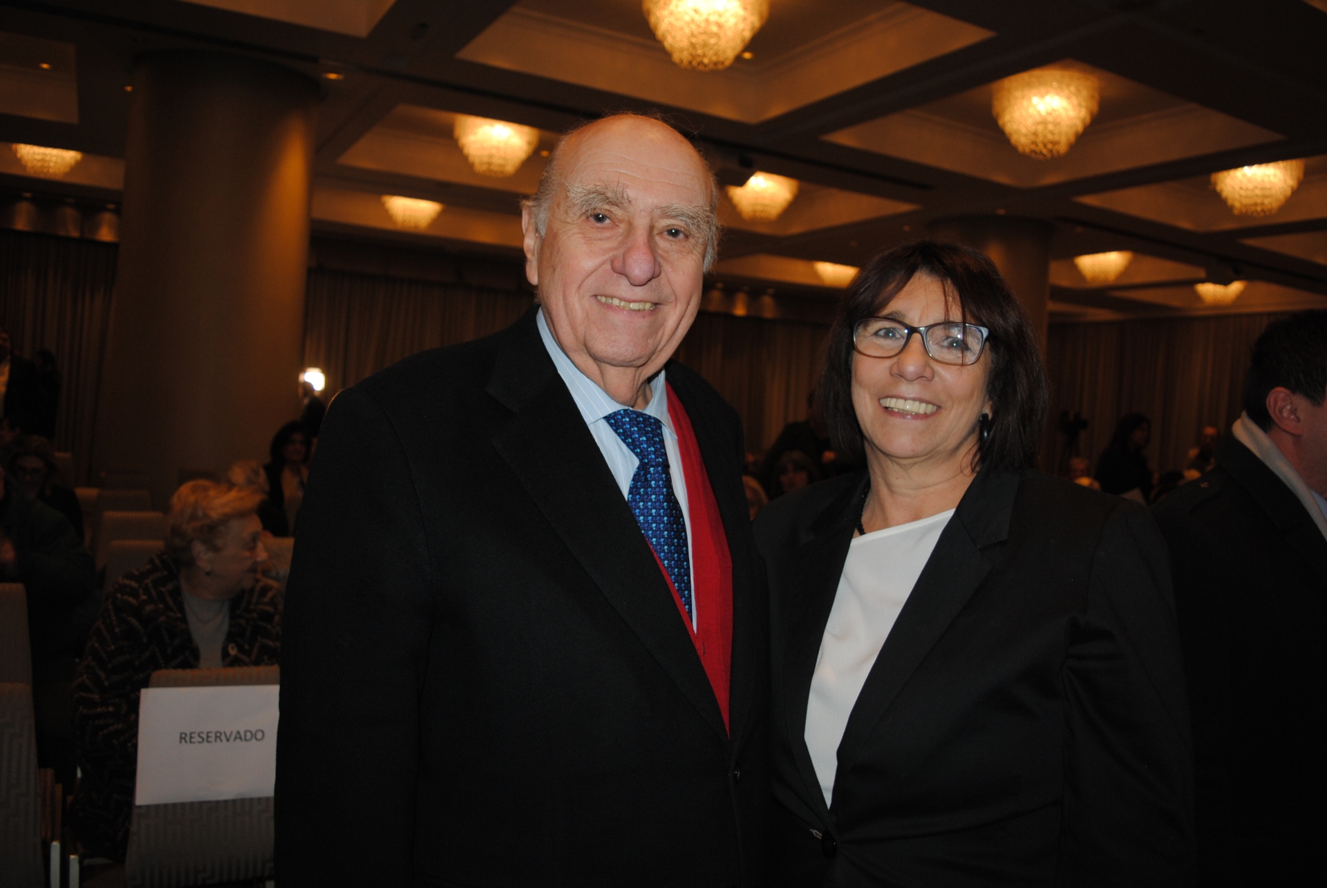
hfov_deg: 67.3
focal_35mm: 27
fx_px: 996
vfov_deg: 48.0
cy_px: 444
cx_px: 664
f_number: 3.5
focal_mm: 18
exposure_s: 1/60
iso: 200
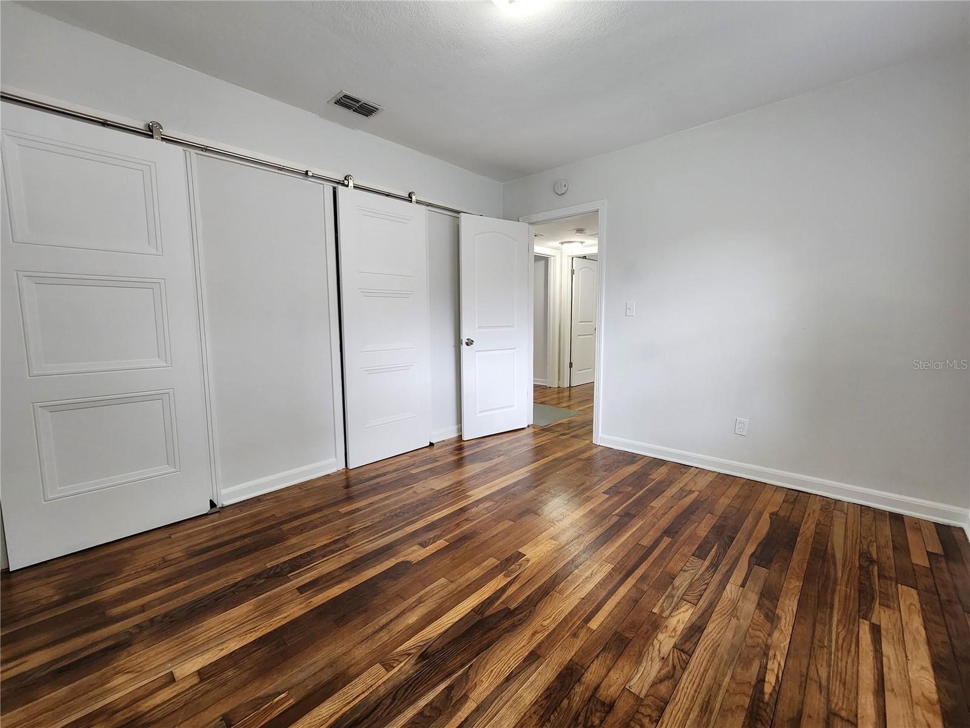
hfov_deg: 106.2
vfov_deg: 89.9
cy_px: 364
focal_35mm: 13
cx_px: 485
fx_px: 364
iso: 200
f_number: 2.2
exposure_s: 1/60
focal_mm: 2.2
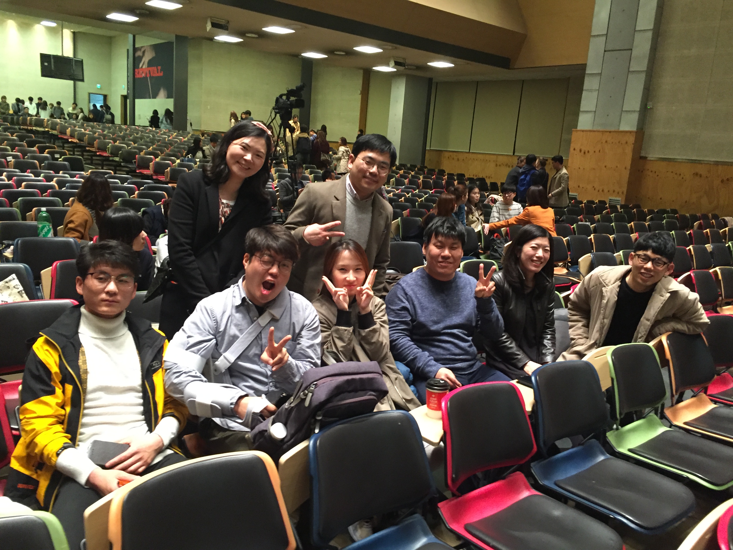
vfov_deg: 48.2
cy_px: 275
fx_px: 614
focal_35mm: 29
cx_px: 366
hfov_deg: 61.7
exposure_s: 1/24
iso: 250
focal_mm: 4.15
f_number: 2.2
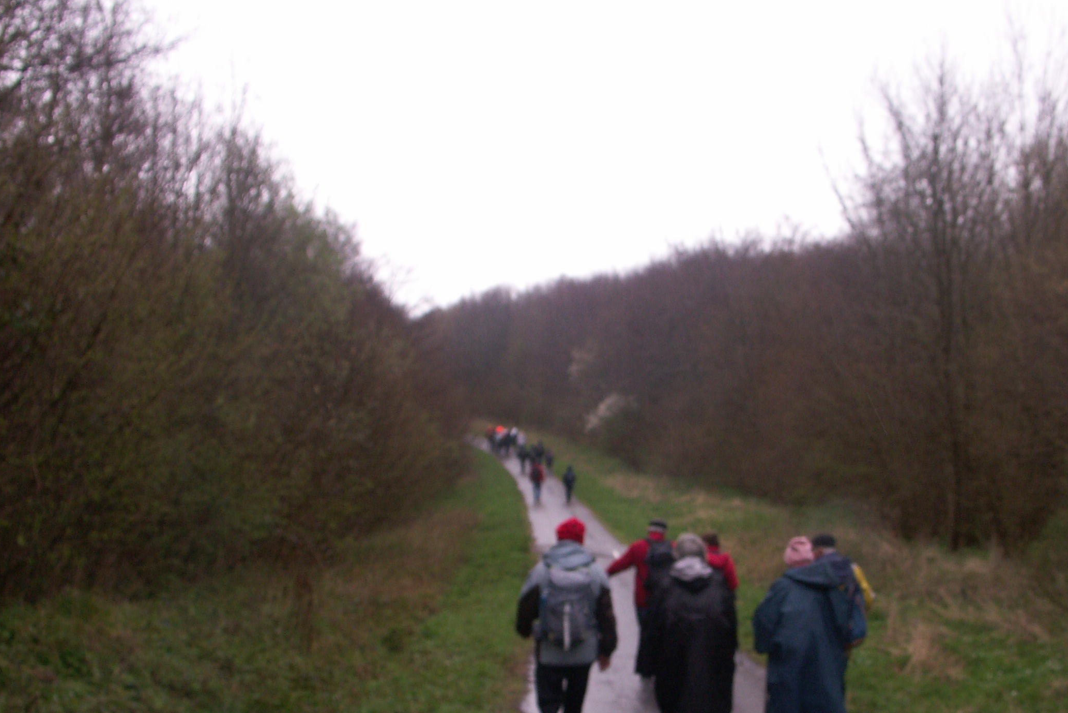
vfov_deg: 28.8
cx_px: 664
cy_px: 529
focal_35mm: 46
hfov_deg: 42.4
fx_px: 1365
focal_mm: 7.21
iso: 64
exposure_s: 1/125
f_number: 4.5
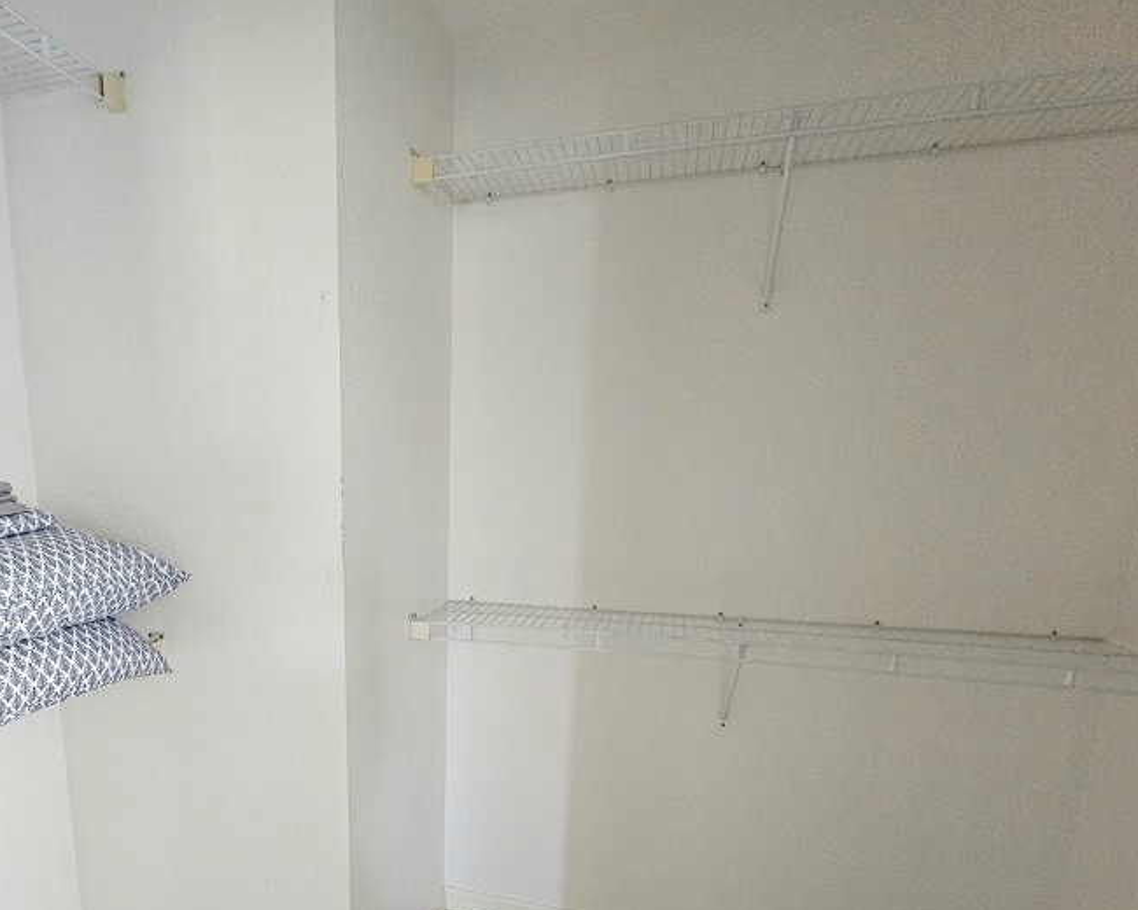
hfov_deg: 78.7
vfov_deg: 65.8
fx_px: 674
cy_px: 626
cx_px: 417
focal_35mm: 20
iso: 640
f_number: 2.2
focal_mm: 2.2
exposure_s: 1/30
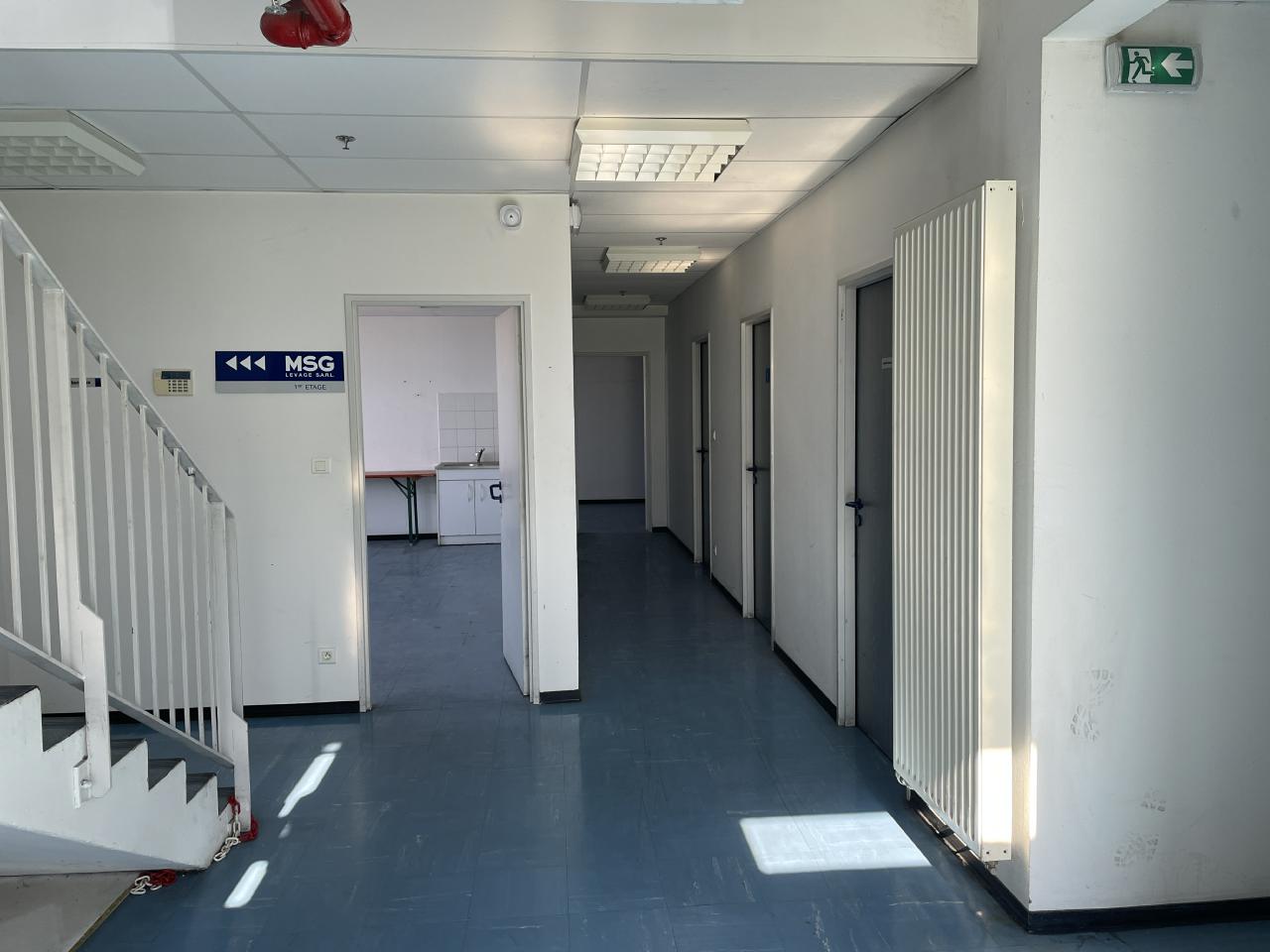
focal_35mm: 26
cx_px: 635
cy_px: 476
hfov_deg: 67.3
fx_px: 954
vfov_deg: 53.1
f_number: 1.6
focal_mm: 4.2
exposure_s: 1/211
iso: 32
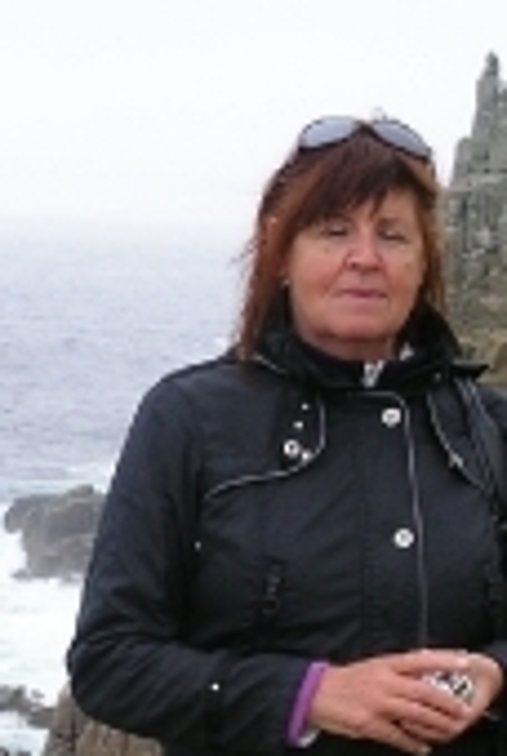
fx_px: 2924
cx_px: -80
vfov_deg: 14.7
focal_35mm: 139
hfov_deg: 9.8
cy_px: 594
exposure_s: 1/350
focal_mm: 7.8
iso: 100
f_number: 5.6
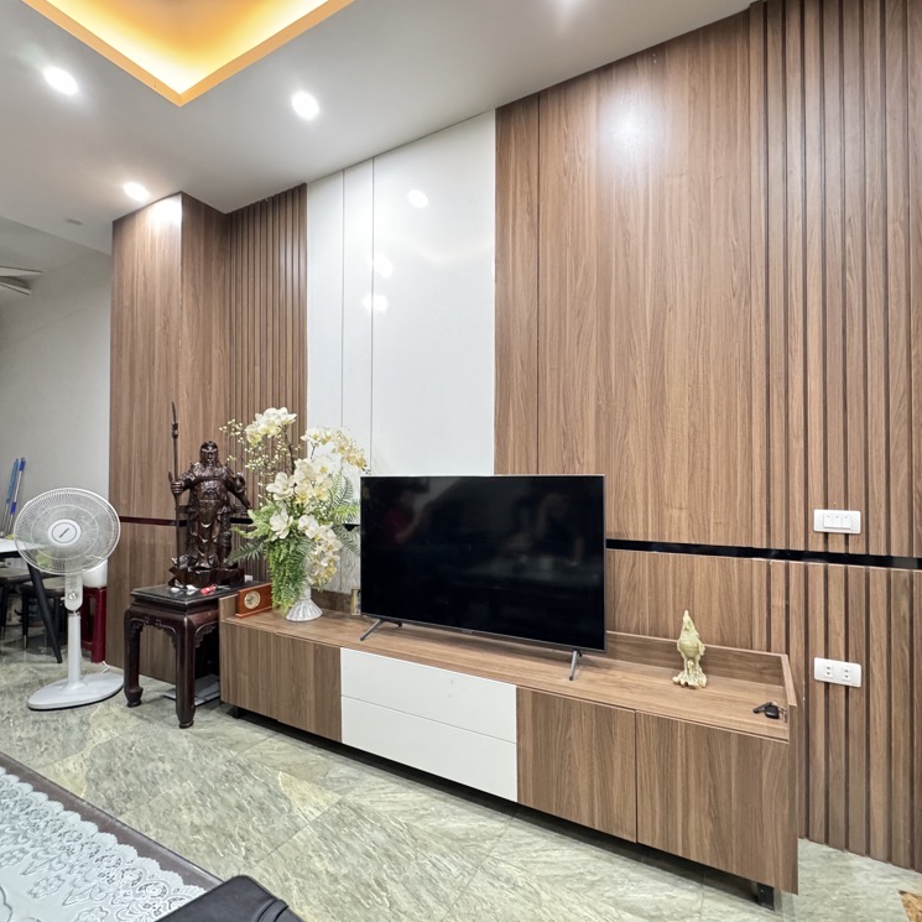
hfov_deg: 84.0
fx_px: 512
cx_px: 470
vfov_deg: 84.0
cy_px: 472
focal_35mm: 17
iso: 1000
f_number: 2.2
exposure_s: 1/33
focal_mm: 2.22
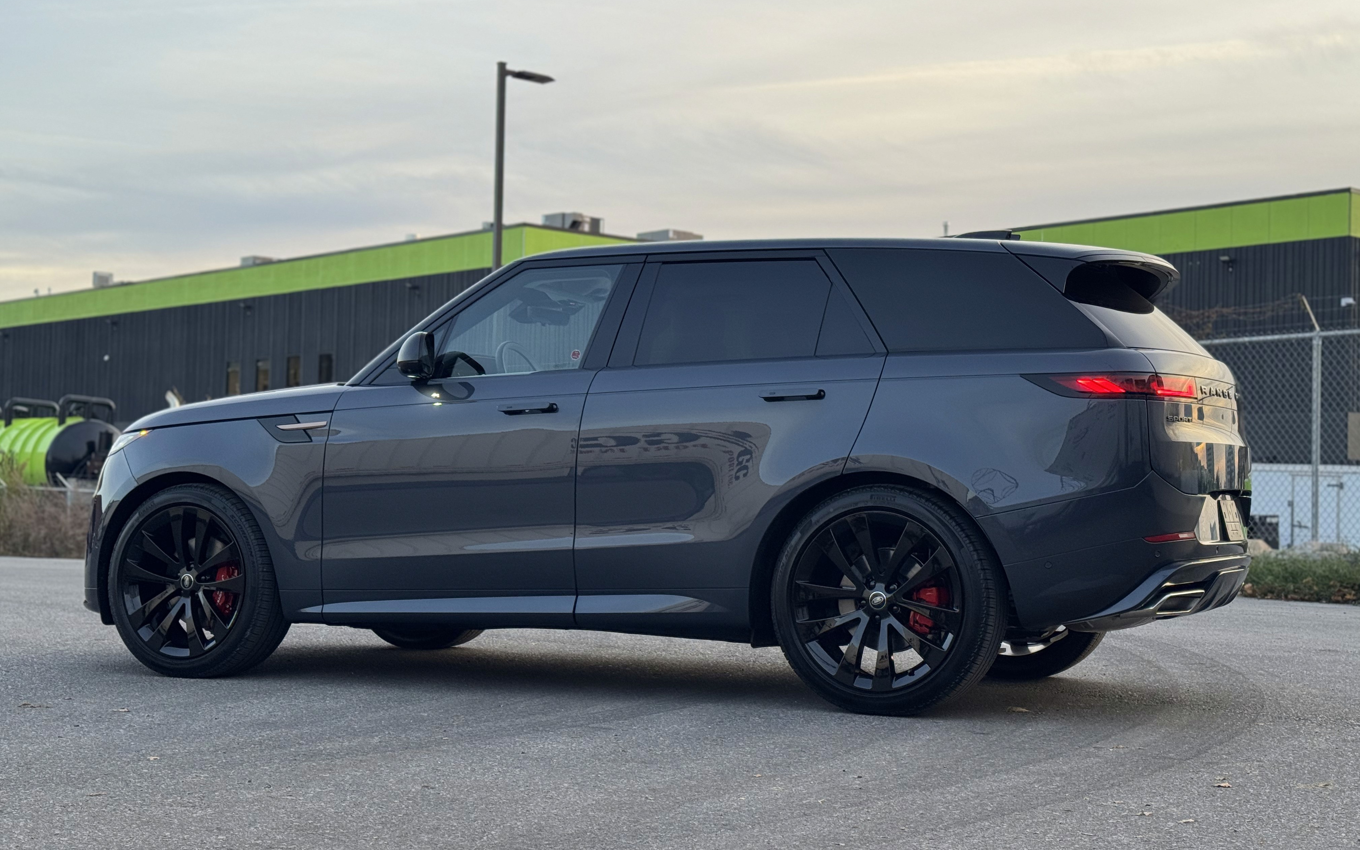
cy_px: 425
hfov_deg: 39.6
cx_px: 681
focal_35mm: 51
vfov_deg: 25.3
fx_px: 1890
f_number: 1.78
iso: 64
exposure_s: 1/250
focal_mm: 6.76
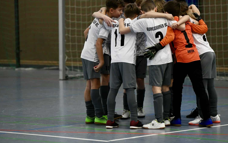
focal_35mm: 200
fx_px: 1243
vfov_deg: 6.6
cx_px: 131
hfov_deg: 10.5
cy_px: 46
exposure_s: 1/1250
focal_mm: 145
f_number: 2.8
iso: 5000
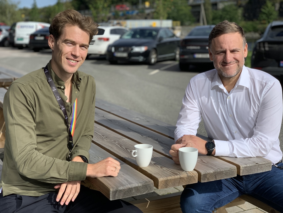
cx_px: 142
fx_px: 425
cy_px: 106
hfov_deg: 36.8
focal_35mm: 52
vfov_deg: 28.0
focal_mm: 6
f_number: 2.4
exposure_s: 1/1295
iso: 16
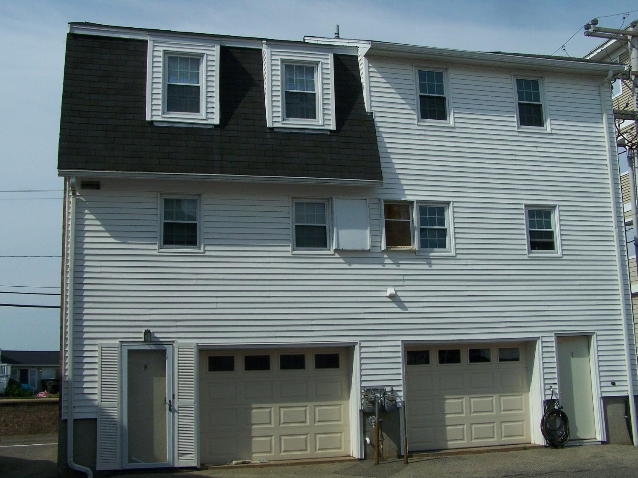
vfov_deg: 37.7
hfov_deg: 49.0
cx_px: 319
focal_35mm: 38
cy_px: 239
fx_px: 700
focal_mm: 6.3
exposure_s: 1/1250
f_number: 5.6
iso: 80
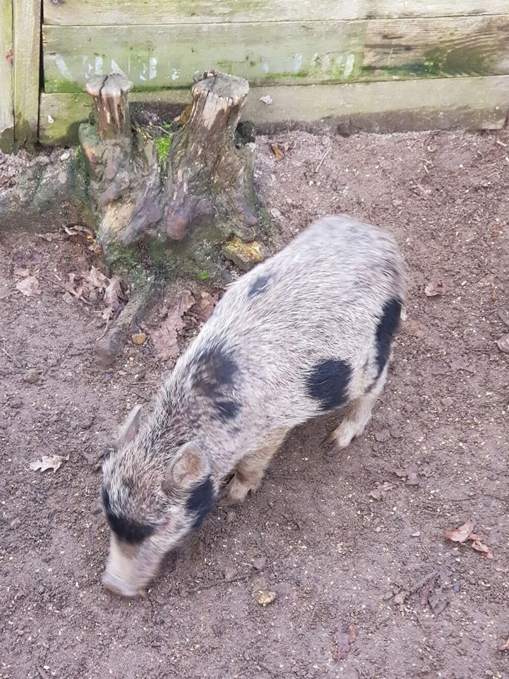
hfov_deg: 28.0
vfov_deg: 36.8
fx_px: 1019
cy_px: 340
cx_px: 254
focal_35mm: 52
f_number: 2.4
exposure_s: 1/30
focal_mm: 6
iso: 125
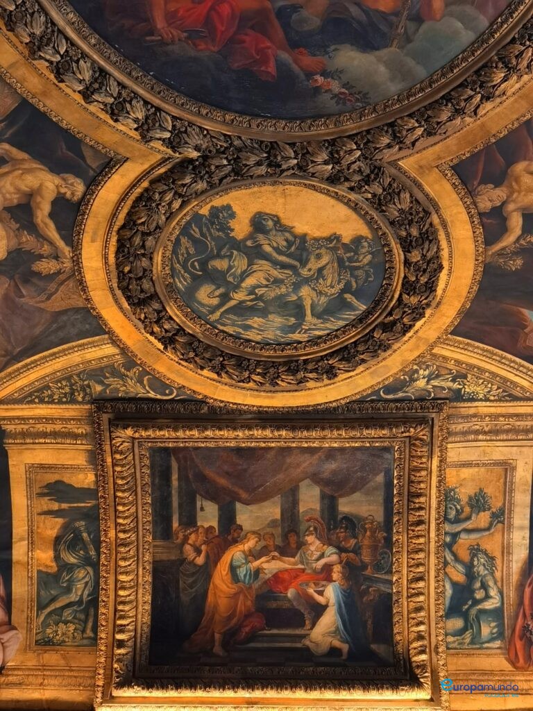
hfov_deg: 28.6
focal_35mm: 51
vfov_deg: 37.5
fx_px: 1047
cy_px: 356
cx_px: 266
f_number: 1.6
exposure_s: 1/100
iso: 320
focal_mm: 5.56
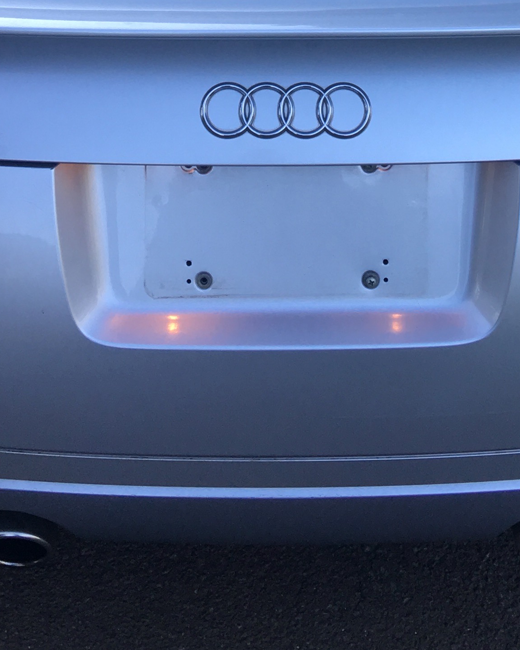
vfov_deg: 21.6
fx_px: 1520
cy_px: -218
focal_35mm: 79
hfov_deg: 19.4
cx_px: 271
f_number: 2.2
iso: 32
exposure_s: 1/120
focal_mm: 4.15
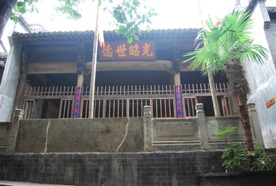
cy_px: 93
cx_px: 138
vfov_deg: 48.2
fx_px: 207
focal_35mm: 27
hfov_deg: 67.3
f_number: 3.5
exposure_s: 1/30
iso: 560
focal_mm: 18
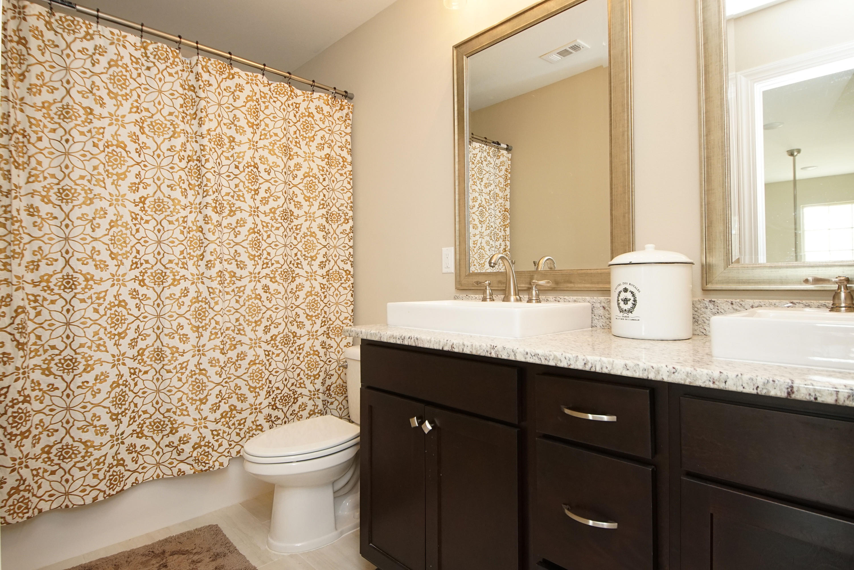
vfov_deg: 67.4
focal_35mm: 18
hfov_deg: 90.0
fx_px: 427
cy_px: 285
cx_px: 427
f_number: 5
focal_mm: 12
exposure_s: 1/60
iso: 1000
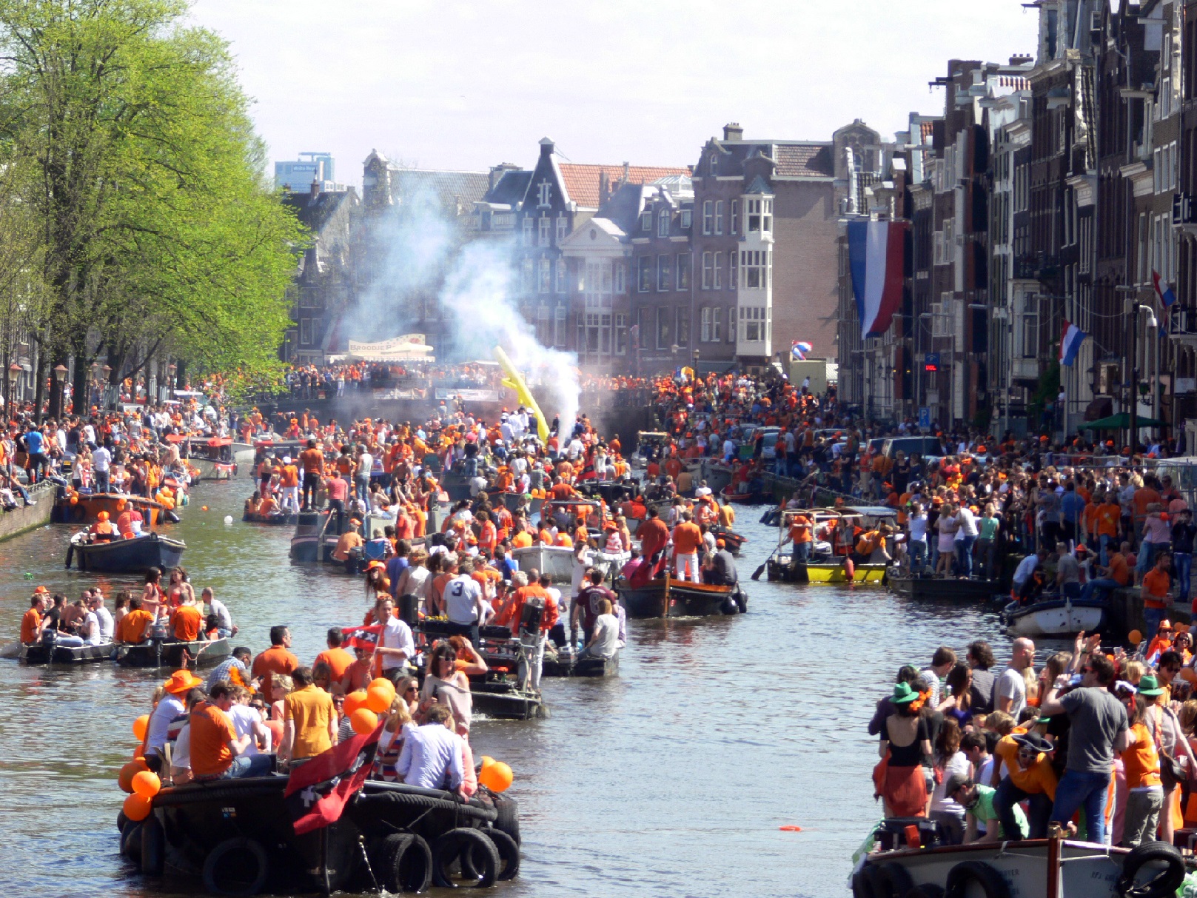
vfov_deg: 9.0
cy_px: 449
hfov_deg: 12.0
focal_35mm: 165
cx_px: 598
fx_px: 5706
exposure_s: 1/160
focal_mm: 34.9
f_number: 5.6
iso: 80
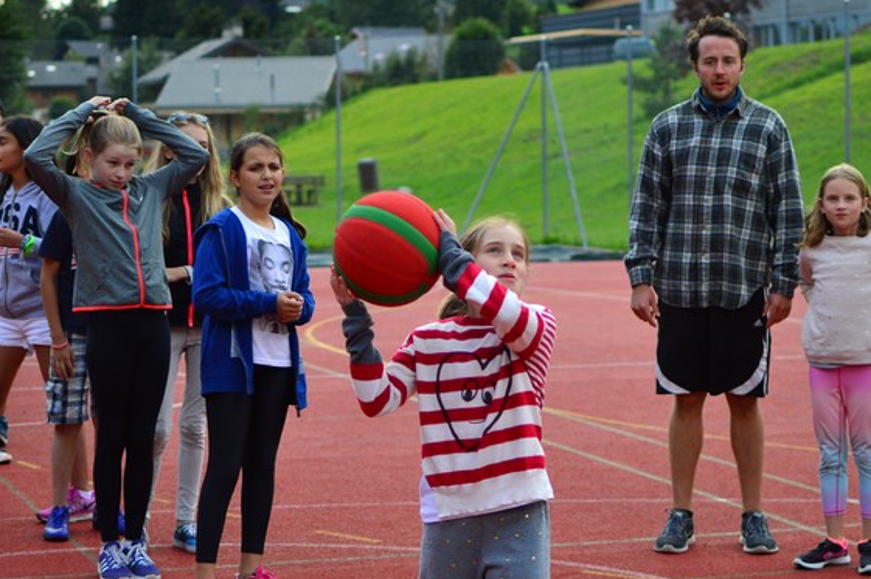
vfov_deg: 14.2
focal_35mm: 96
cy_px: 324
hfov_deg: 21.3
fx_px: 2318
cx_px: 467
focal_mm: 35
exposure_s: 1/800
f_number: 1.8
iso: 100
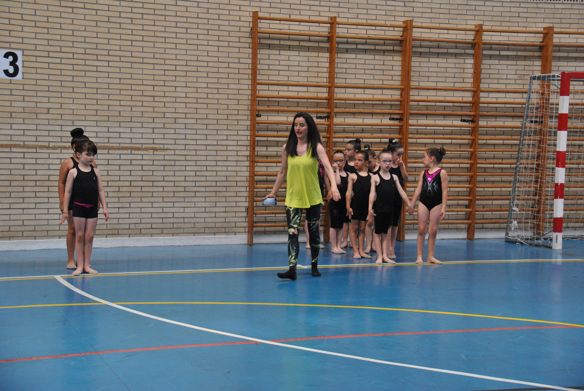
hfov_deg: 29.2
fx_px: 1121
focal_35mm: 69
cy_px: 196
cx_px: 292
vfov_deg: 19.8
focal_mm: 46
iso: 800
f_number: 5.6
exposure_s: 1/125
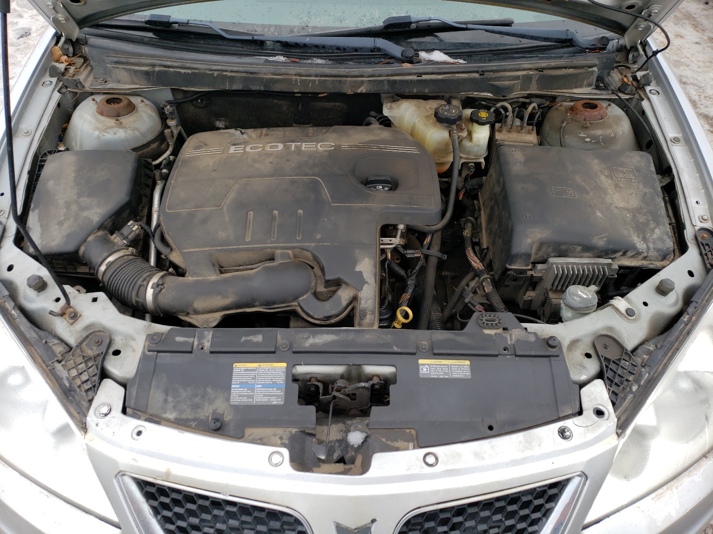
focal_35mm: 26
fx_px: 536
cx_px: 356
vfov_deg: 53.1
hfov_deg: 67.3
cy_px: 267
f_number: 1.5
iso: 50
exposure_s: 1/400
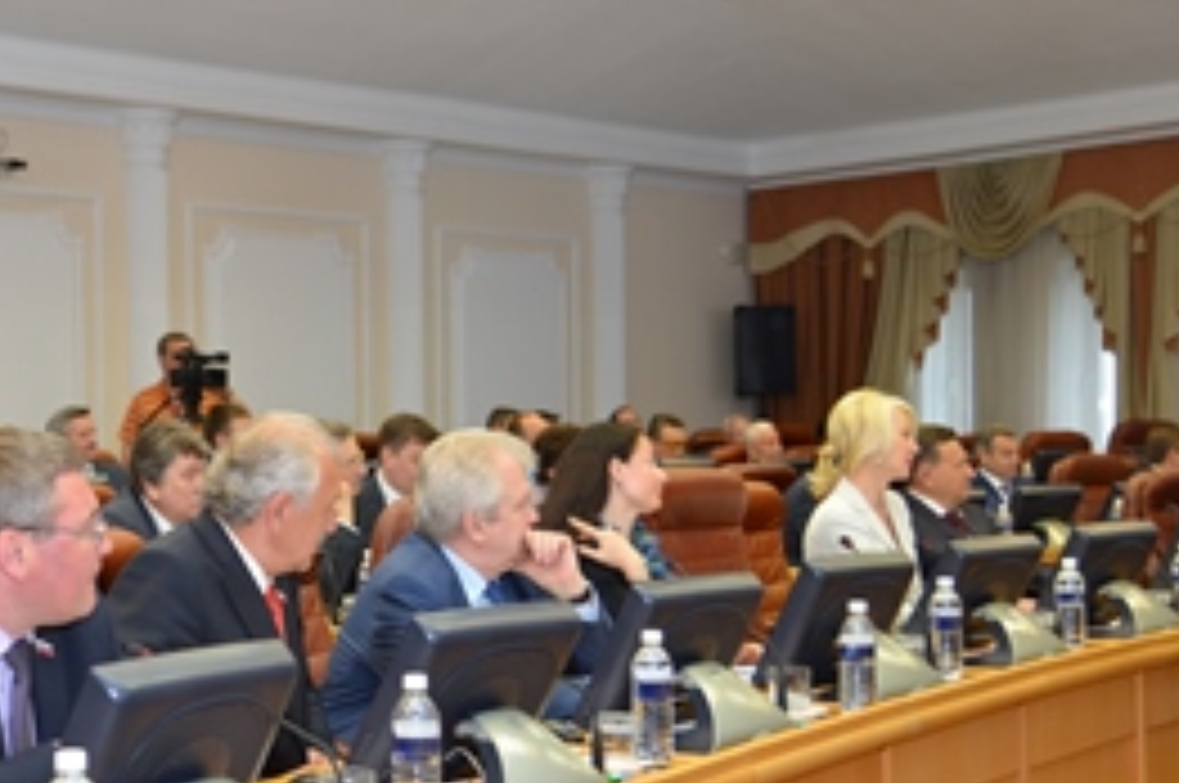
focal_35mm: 61
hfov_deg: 32.1
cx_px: 248
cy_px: 495
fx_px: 1995
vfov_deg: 22.1
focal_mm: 38
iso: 450
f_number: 4
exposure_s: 1/60
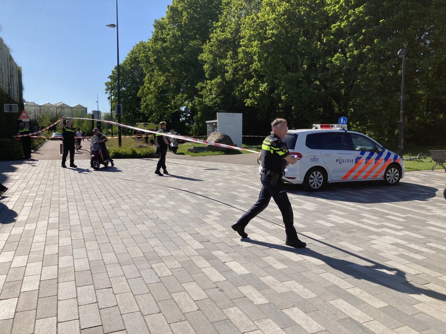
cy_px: 167
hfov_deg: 63.4
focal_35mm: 28
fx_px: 361
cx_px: 223
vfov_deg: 49.7
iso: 20
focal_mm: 3.99
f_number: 1.8
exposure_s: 1/2315
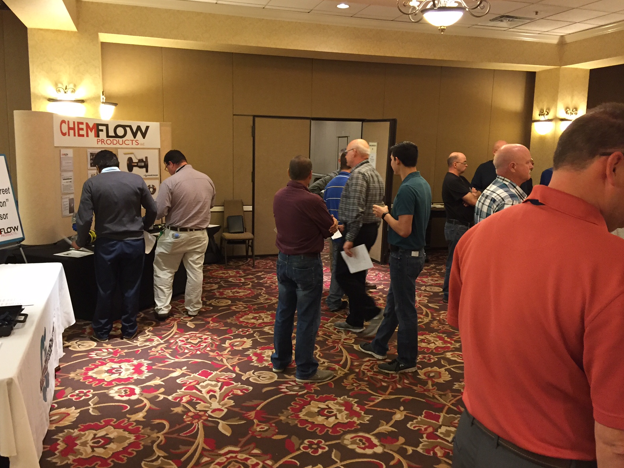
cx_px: 303
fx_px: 541
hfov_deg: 60.0
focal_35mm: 30
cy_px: 237
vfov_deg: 46.8
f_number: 2.2
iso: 250
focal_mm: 4.15
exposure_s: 1/24
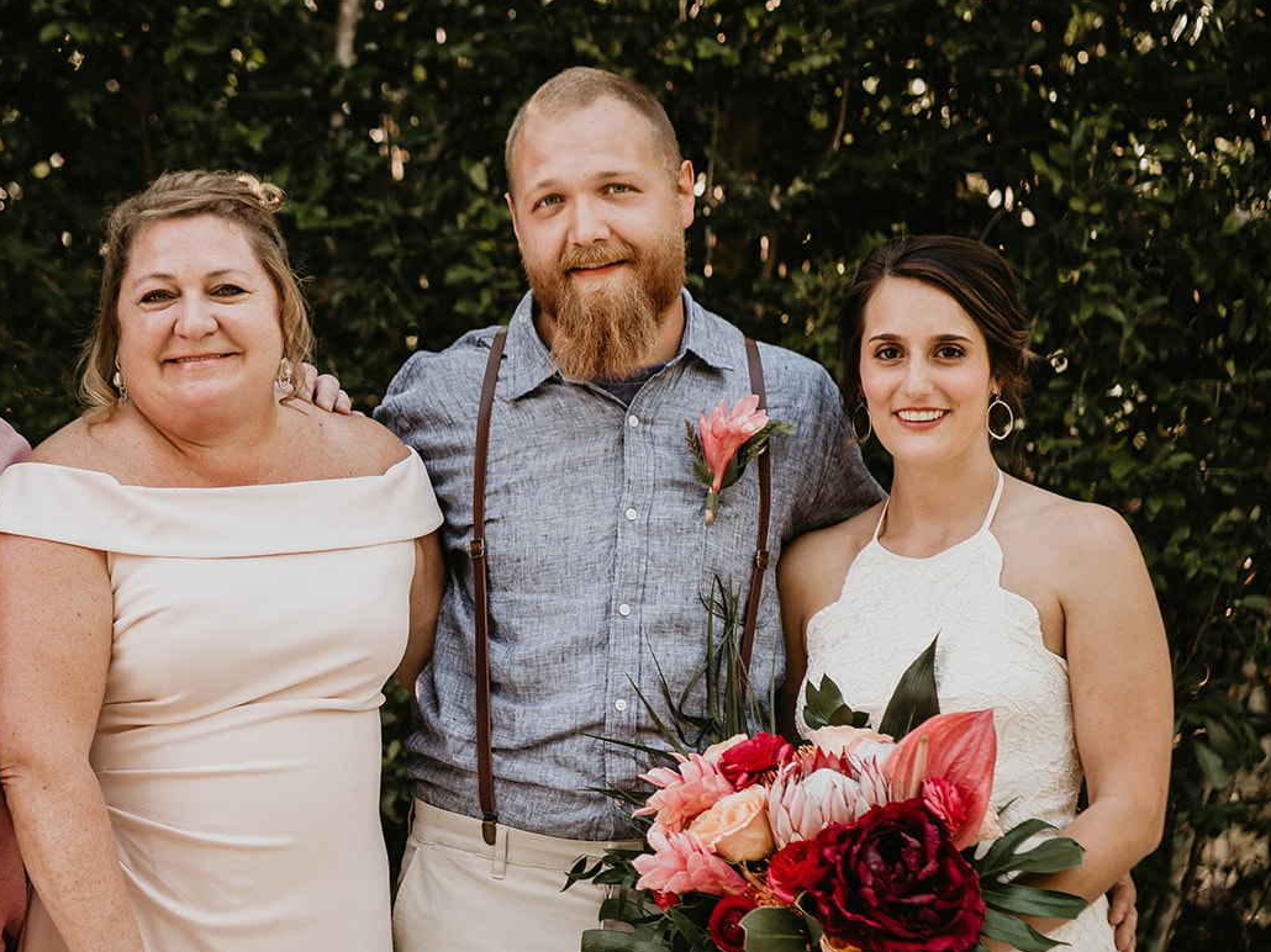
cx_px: 407
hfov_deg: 15.5
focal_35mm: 127
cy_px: 621
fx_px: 4662
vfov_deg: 11.7
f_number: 2.5
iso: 320
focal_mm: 85
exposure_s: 1/250
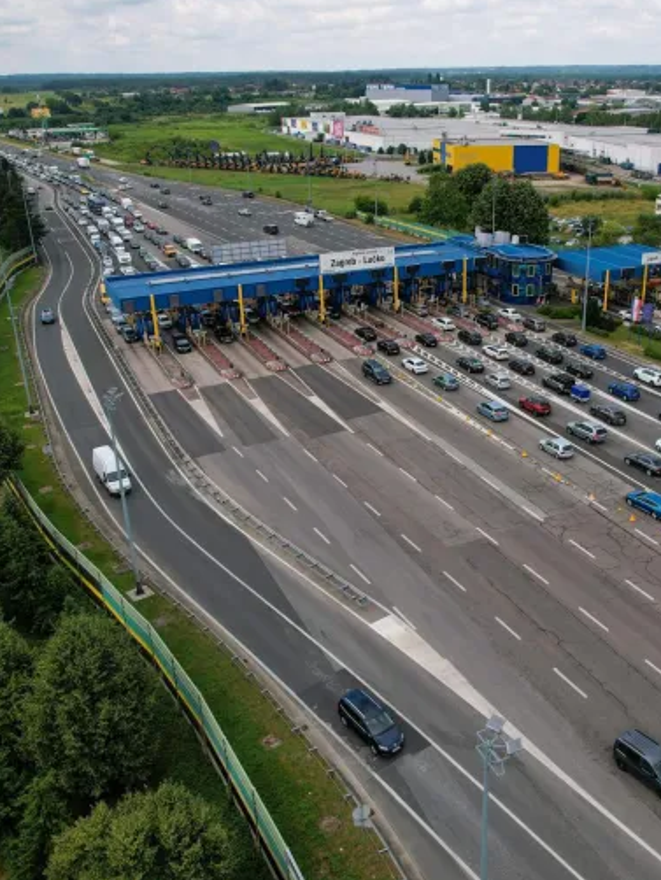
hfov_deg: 43.7
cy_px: 439
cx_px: 424
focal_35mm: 32
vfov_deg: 56.8
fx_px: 814
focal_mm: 8.38
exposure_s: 1/125
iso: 100
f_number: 2.8
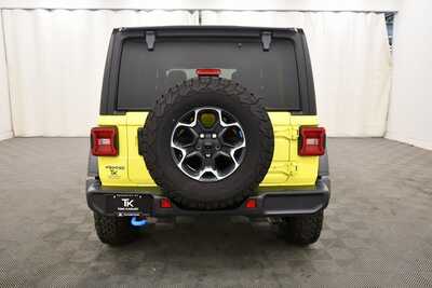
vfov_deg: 46.4
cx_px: 216
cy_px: 144
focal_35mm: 28
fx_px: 336
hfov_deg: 65.5
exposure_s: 1/125
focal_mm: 19
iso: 1400
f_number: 5.6
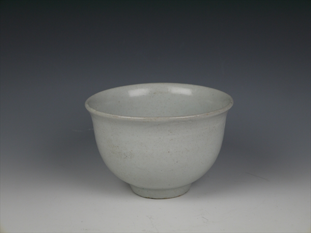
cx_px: 156
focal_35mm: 84
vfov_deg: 17.6
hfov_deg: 23.3
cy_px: 116
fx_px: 755
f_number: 5.6
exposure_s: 1/80
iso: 250
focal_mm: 42
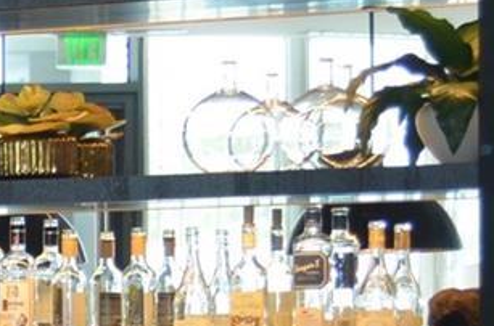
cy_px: 430
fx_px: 2778
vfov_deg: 6.7
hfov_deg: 9.3
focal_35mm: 203
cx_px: -623
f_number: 4.2
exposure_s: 1/60
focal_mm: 26
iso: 450
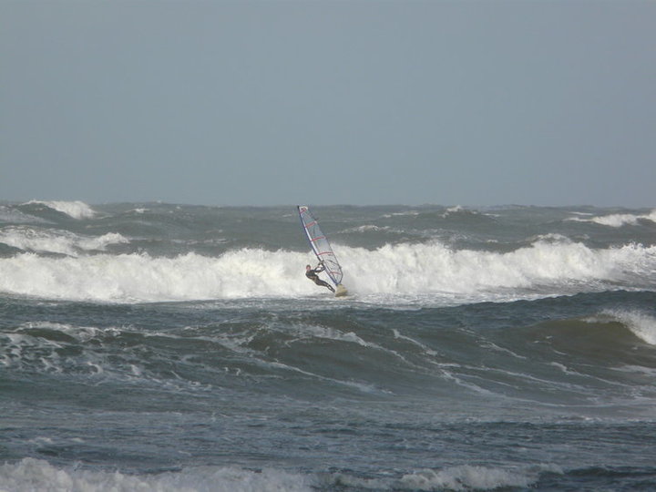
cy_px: 246
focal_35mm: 504
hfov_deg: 3.9
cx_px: 328
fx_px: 9551
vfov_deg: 3.0
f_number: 8
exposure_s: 1/400
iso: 100
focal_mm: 82.8
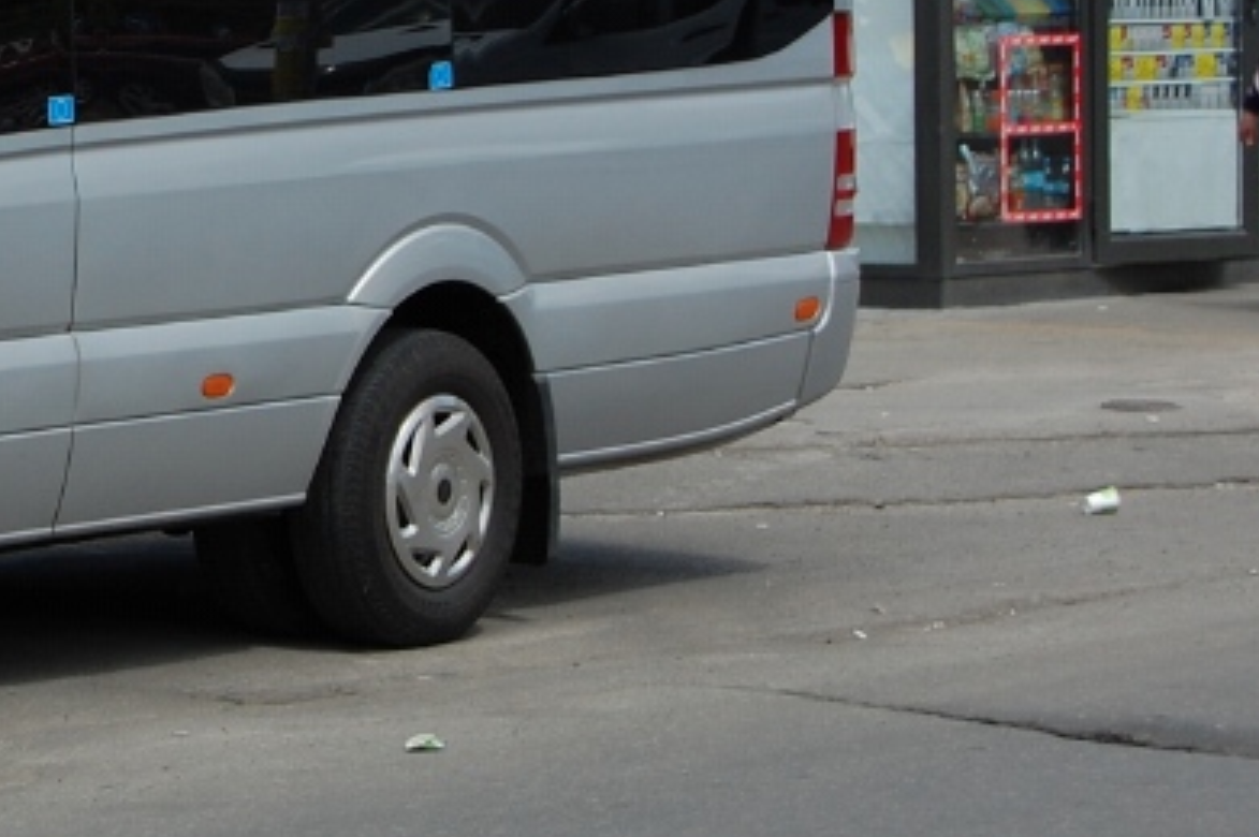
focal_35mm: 230
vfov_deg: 5.9
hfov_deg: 8.8
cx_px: -374
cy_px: 6
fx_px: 8037
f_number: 8
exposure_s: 1/250
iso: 200
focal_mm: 50
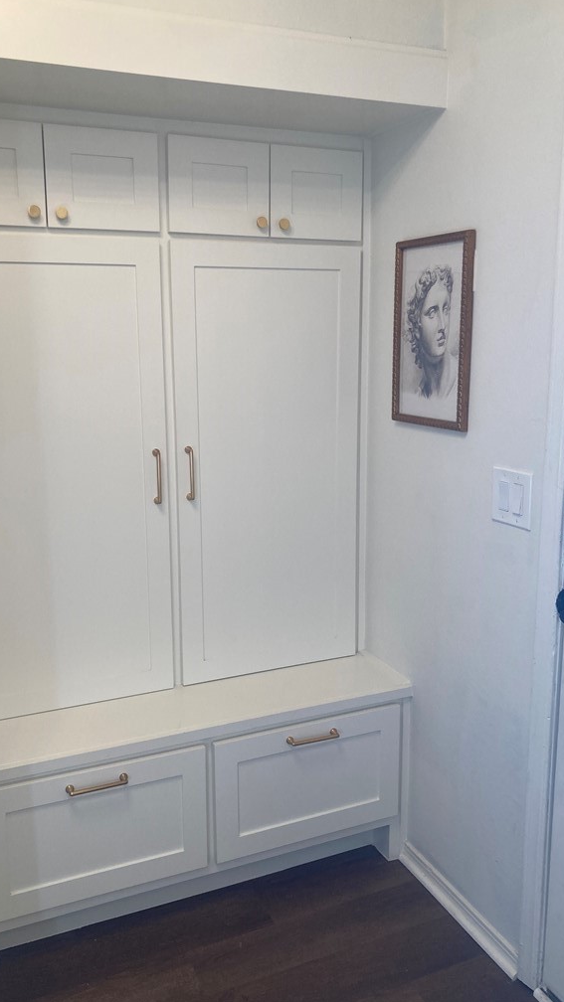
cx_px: 273
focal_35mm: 31
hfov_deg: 37.8
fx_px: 824
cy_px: 497
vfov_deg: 62.6
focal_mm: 3.99
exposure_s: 1/120
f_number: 1.8
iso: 50
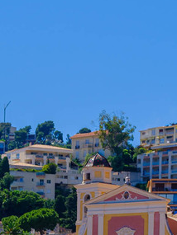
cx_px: -132
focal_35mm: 269
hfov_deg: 5.5
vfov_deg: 6.9
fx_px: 1833
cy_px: 597
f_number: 8
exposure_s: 1/400
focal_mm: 45.9
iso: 200
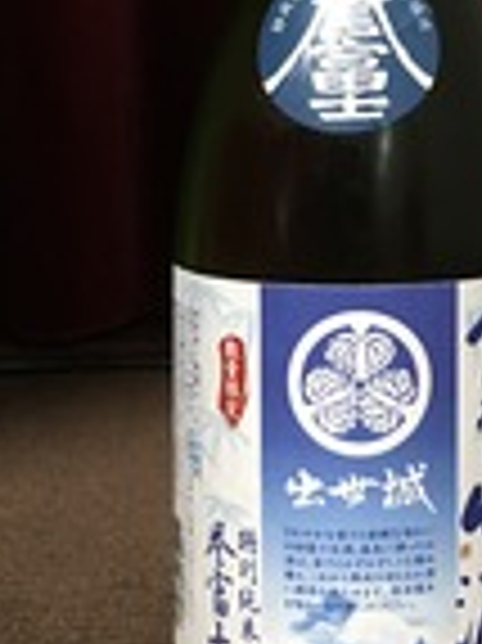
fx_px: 1357
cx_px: 356
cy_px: 126
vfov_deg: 26.2
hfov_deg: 20.0
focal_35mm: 73
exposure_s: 1/15
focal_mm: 4.15
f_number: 2.2
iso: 320
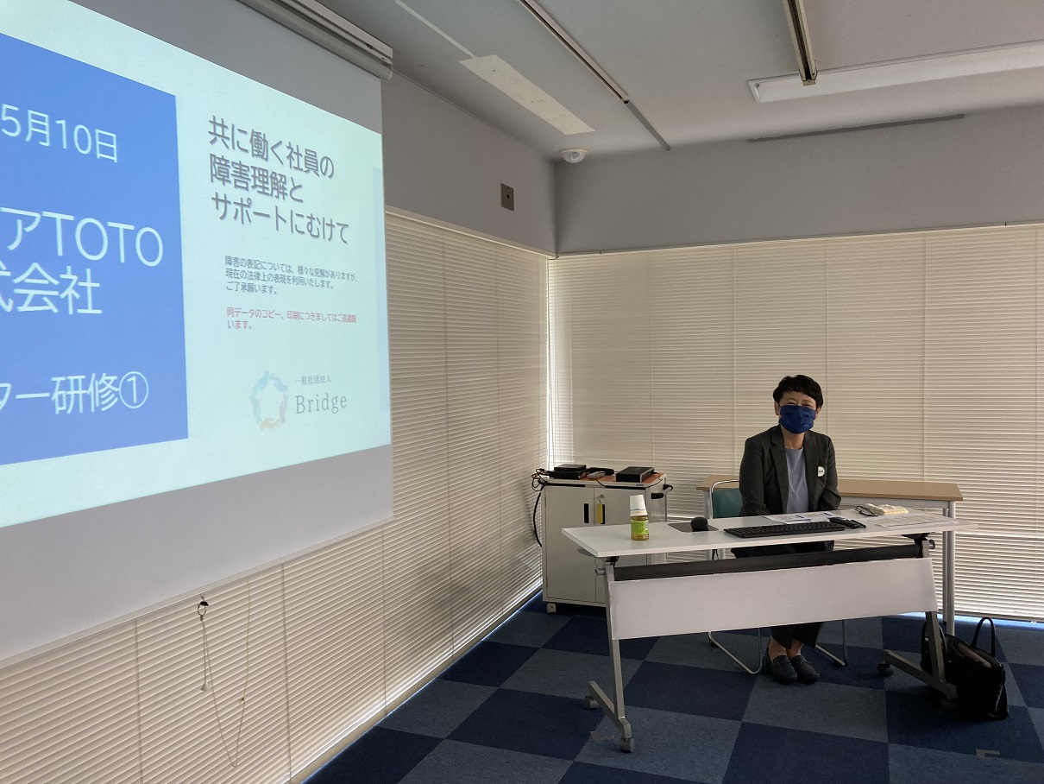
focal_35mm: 28
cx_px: 522
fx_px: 845
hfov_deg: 63.4
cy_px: 392
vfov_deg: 49.8
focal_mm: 3.99
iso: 80
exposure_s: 1/60
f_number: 1.8
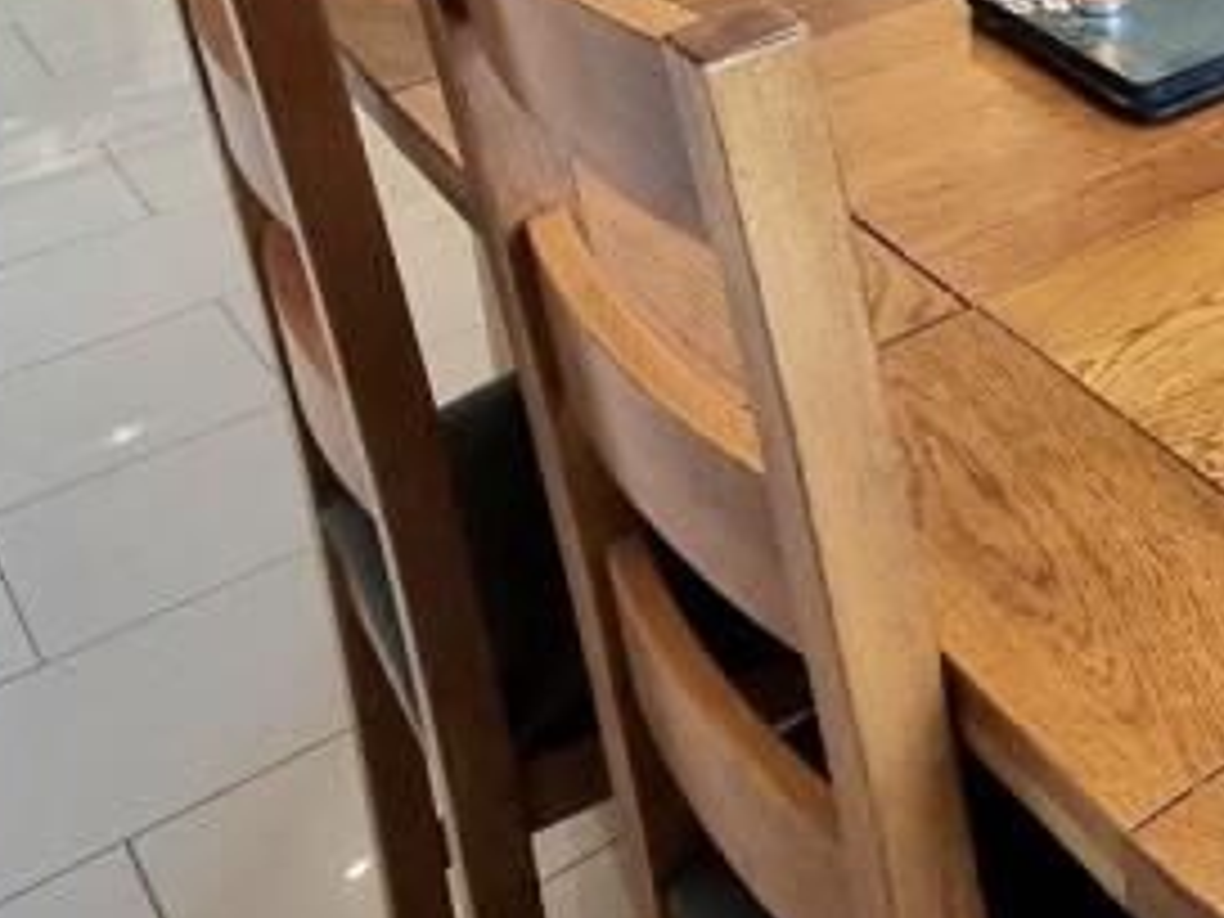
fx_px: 1733
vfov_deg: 23.2
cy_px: -500
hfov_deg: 34.4
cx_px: 1300
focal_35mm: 49
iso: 400
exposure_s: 1/50
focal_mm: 2.2
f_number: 2.2
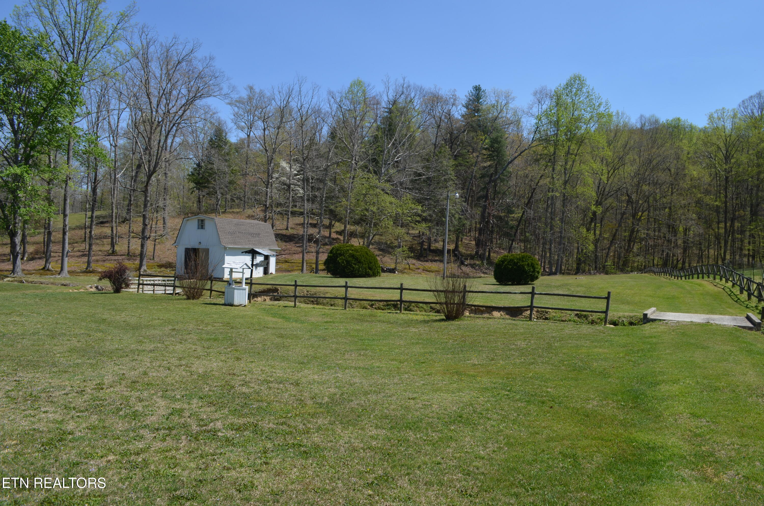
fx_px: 572
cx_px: 382
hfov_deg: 67.5
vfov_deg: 47.7
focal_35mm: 27
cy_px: 253
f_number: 8
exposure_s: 1/250
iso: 110
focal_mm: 18
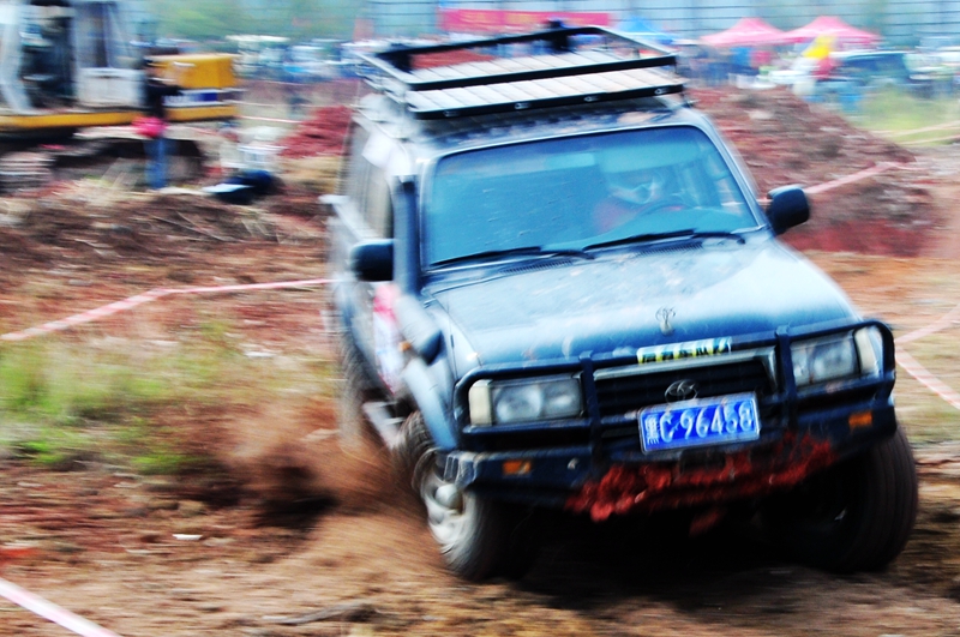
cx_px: 480
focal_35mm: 52
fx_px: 1398
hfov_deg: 37.9
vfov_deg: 25.7
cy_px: 318
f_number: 18
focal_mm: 35
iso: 200
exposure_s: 1/50
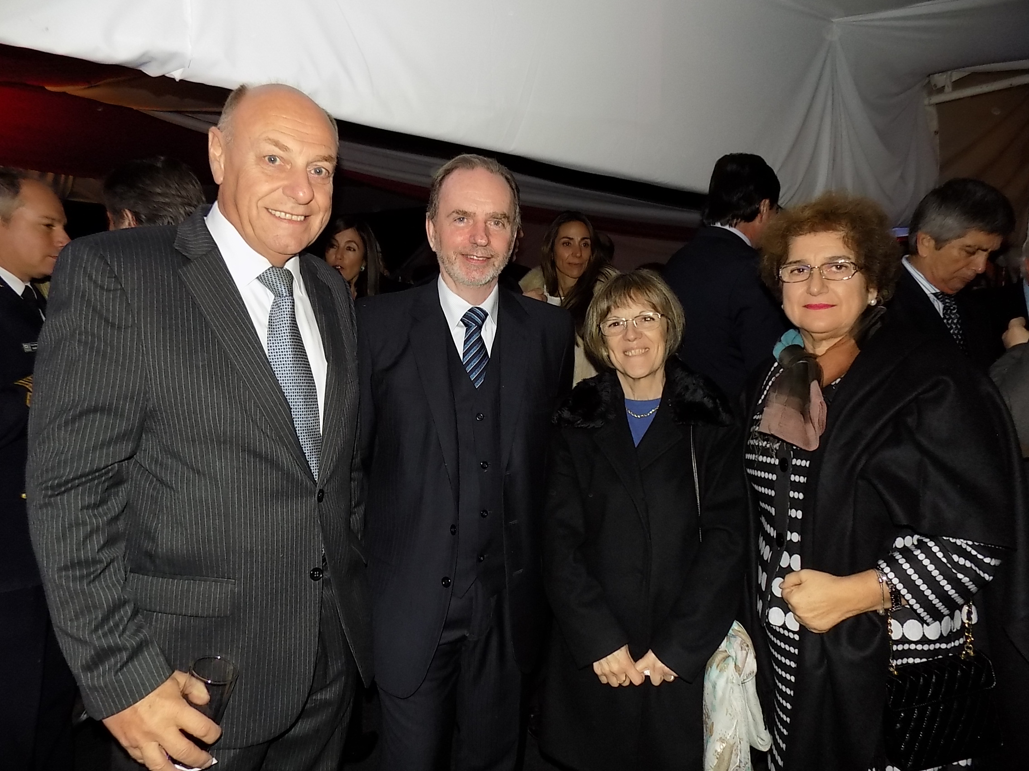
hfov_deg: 73.9
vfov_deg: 58.9
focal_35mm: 23
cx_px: 514
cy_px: 386
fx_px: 684
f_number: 3.1
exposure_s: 1/30
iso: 200
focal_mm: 4
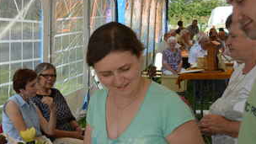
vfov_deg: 15.9
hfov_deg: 26.9
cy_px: 132
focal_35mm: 75
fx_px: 509
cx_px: 8
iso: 100
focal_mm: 24
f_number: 6.3
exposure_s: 1/160
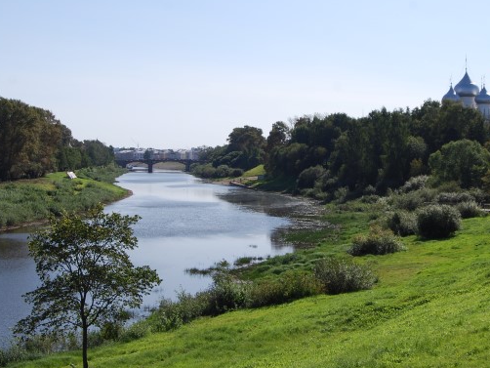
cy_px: 140
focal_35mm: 69
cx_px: 268
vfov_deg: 21.3
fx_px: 977
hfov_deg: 28.1
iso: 125
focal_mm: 30
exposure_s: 1/250
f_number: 10
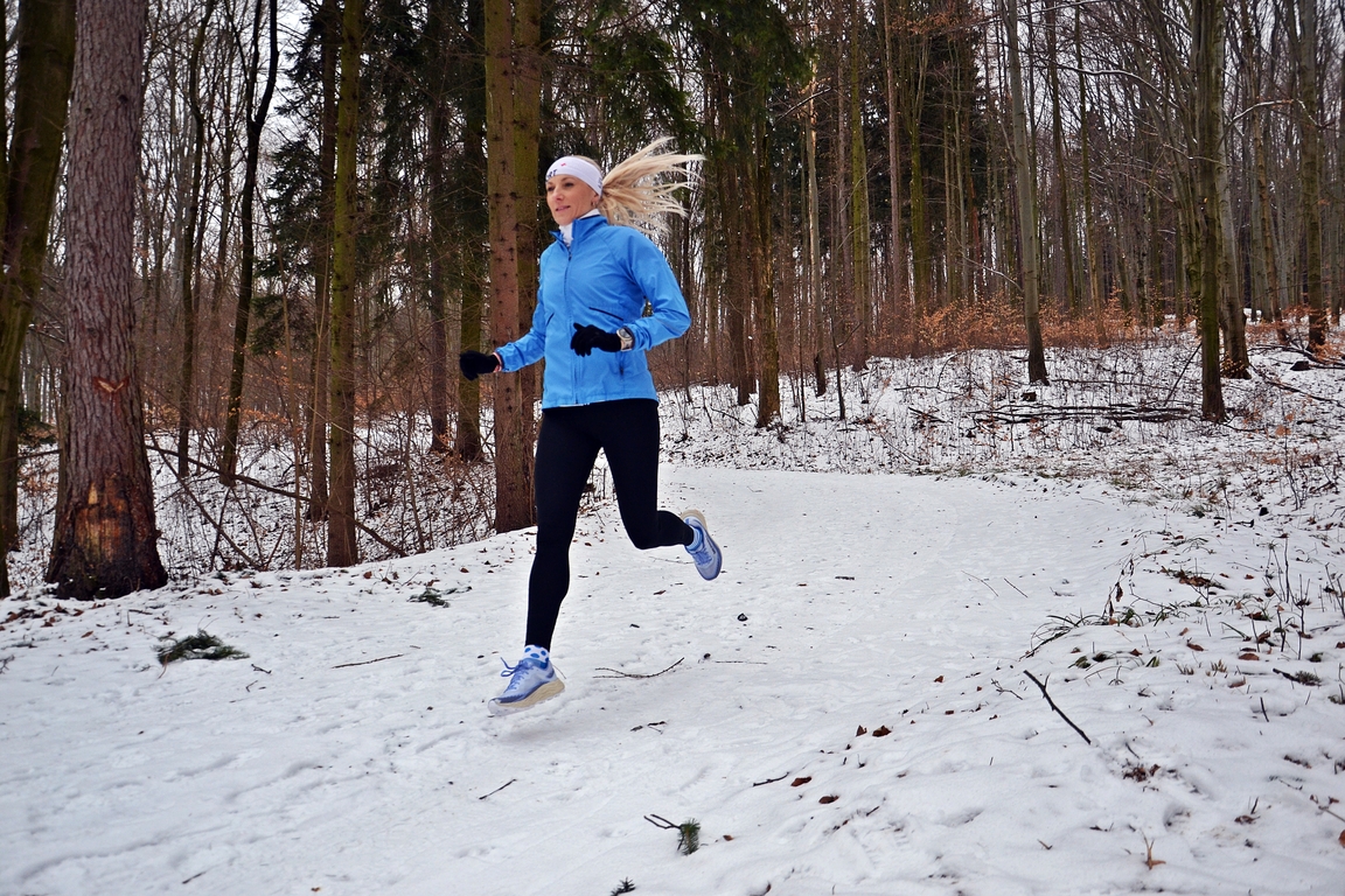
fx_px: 1177
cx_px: 672
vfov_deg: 41.7
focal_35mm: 32
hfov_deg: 59.5
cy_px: 448
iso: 400
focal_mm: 21
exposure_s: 1/1000
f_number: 4.5
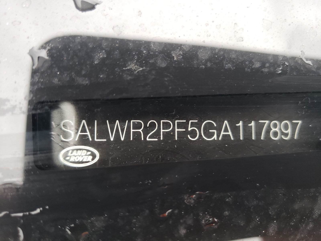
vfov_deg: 53.1
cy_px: 120
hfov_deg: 67.3
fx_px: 241
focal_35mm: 26
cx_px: 160
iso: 71
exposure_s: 1/60.2
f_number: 1.5
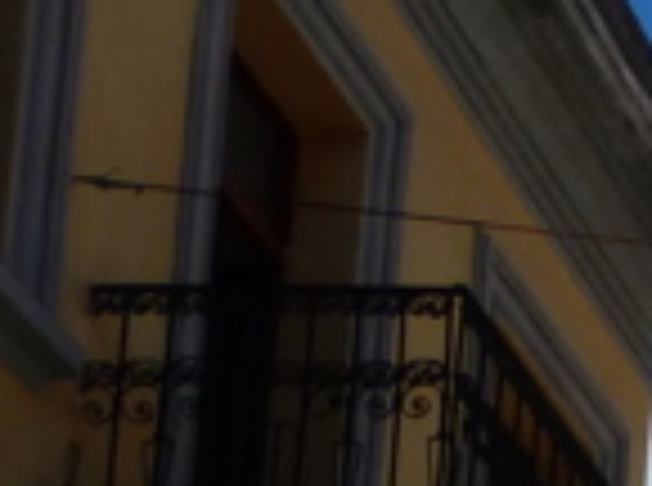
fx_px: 3326
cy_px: 1706
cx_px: 1749
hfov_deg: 9.5
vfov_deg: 7.0
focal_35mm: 177
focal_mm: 4.5
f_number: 5.6
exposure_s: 1/400
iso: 80
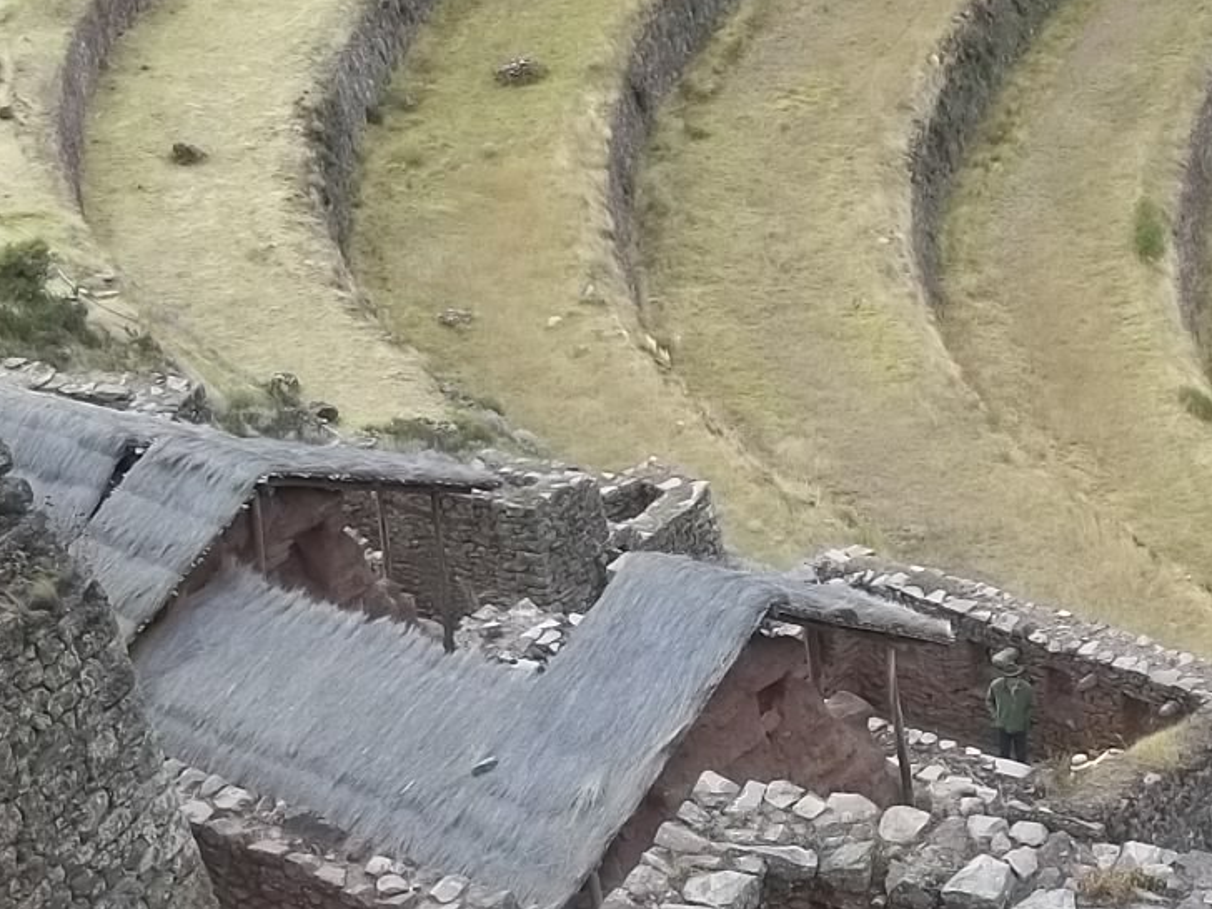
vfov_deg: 16.3
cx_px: 764
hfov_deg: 21.7
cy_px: 678
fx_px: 3151
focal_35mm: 90
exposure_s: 1/250
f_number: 2.9
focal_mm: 5.7
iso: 64
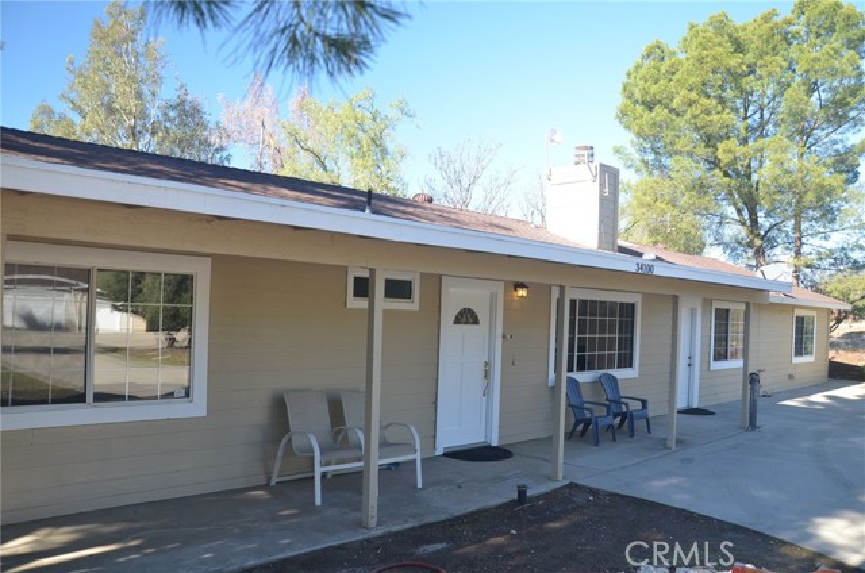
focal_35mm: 27
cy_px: 286
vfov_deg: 47.7
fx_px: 647
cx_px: 432
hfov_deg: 67.5
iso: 220
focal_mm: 18
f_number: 5.6
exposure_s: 1/125
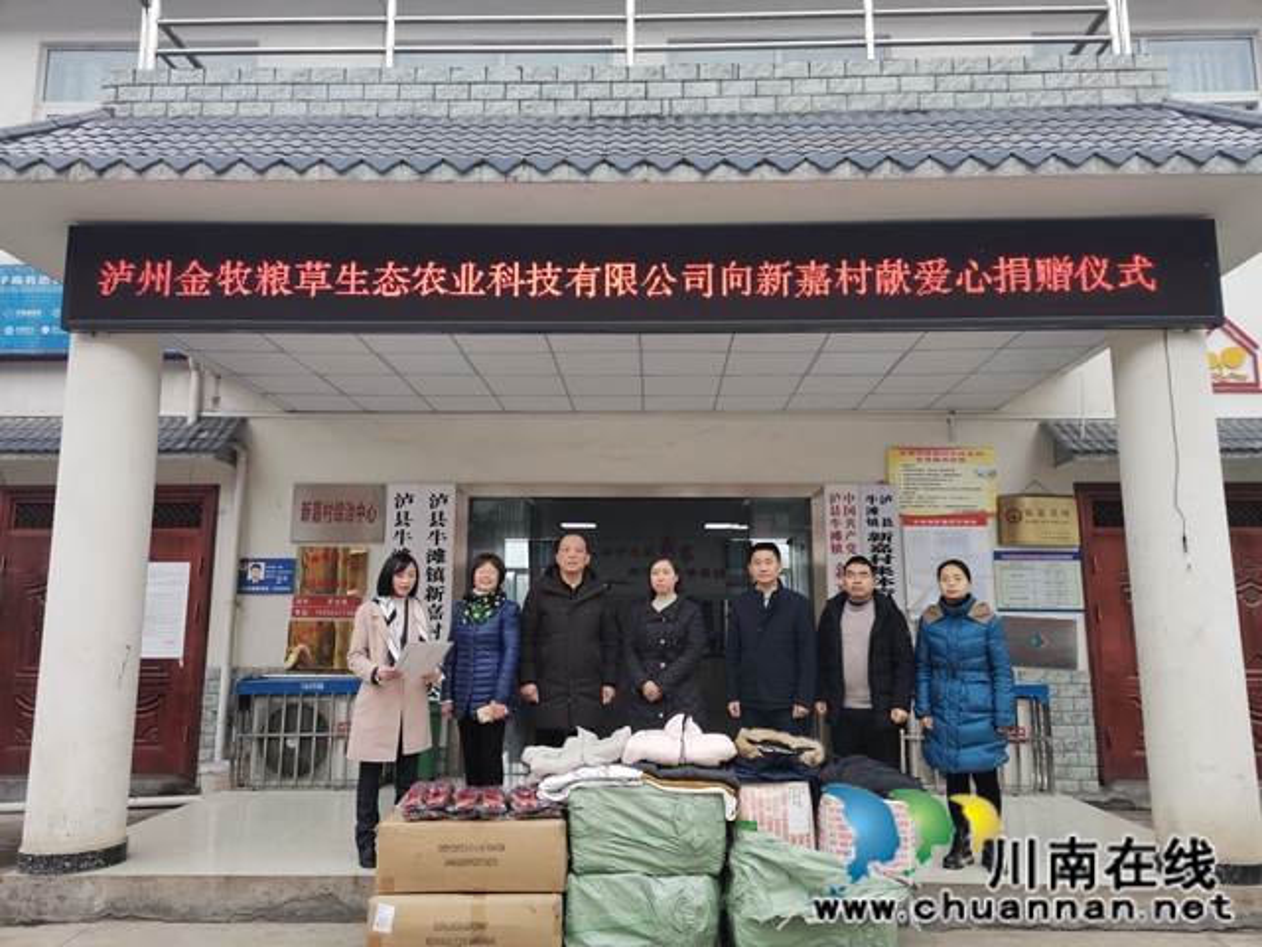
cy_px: 474
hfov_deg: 67.3
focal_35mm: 26
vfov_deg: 53.1
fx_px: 948
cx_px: 631
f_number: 1.8
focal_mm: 4.75
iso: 50
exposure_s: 1/90
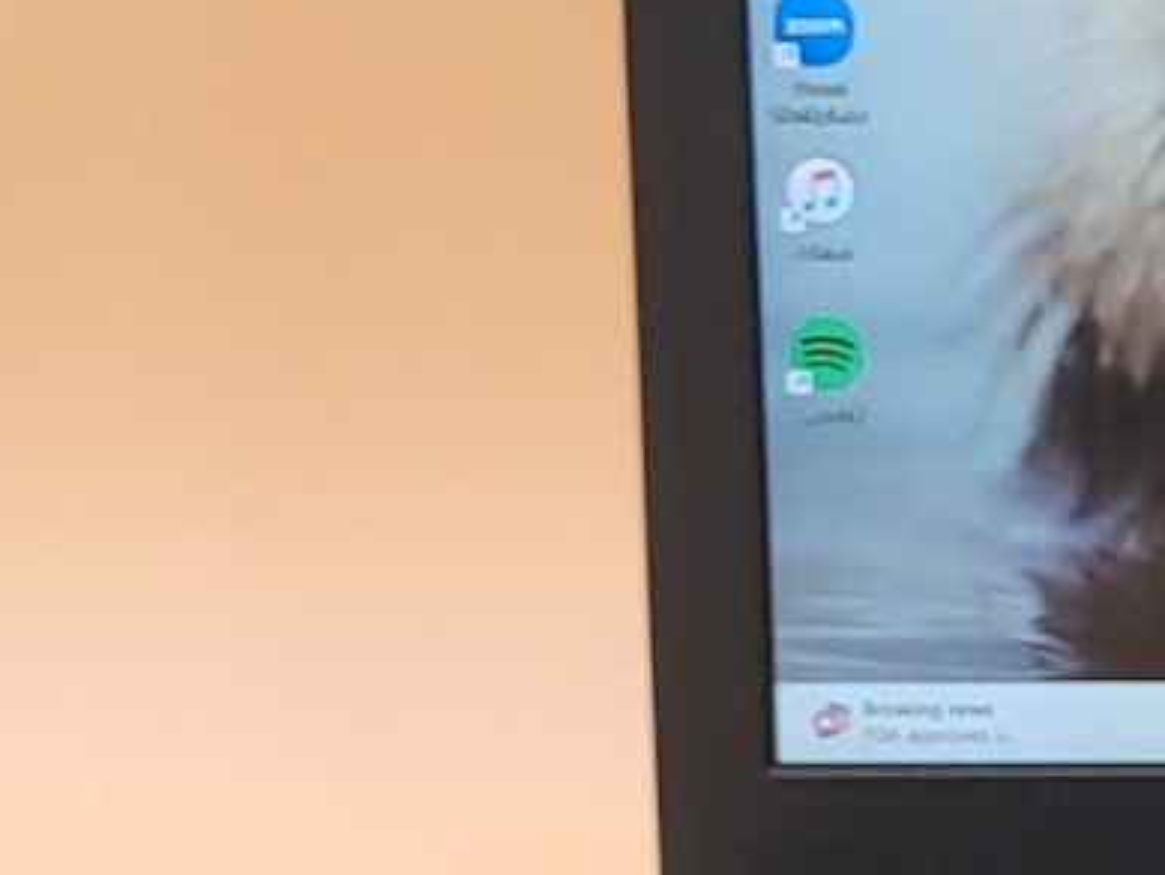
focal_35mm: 163
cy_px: 578
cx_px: 2075
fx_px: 5487
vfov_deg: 9.1
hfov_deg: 11.3
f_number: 1.8
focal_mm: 4.36
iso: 50
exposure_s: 1/61
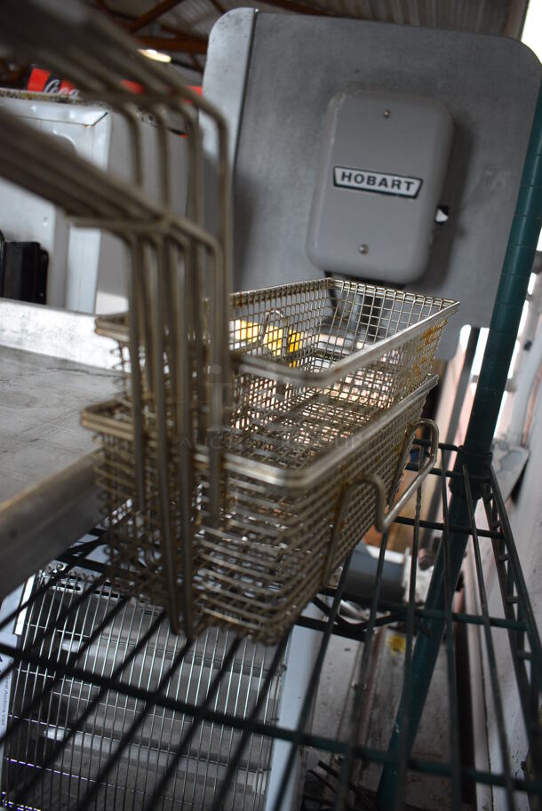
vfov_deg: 61.9
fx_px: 676
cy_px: 406
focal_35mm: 30
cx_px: 271
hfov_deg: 43.7
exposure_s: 1/160
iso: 800
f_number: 3.5
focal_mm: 20
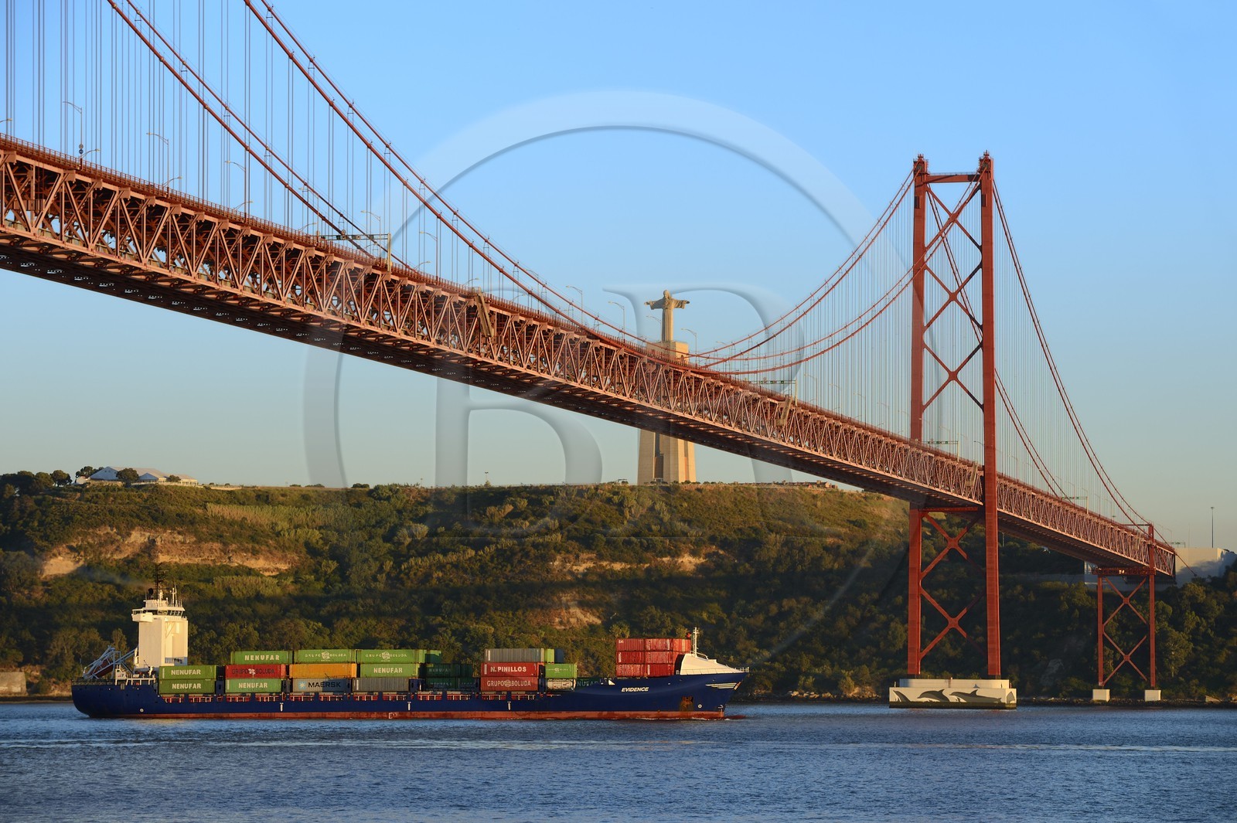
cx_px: 618
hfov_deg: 16.8
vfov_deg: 11.2
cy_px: 412
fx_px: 4190
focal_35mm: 122
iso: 200
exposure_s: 1/200
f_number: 7.1
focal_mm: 122
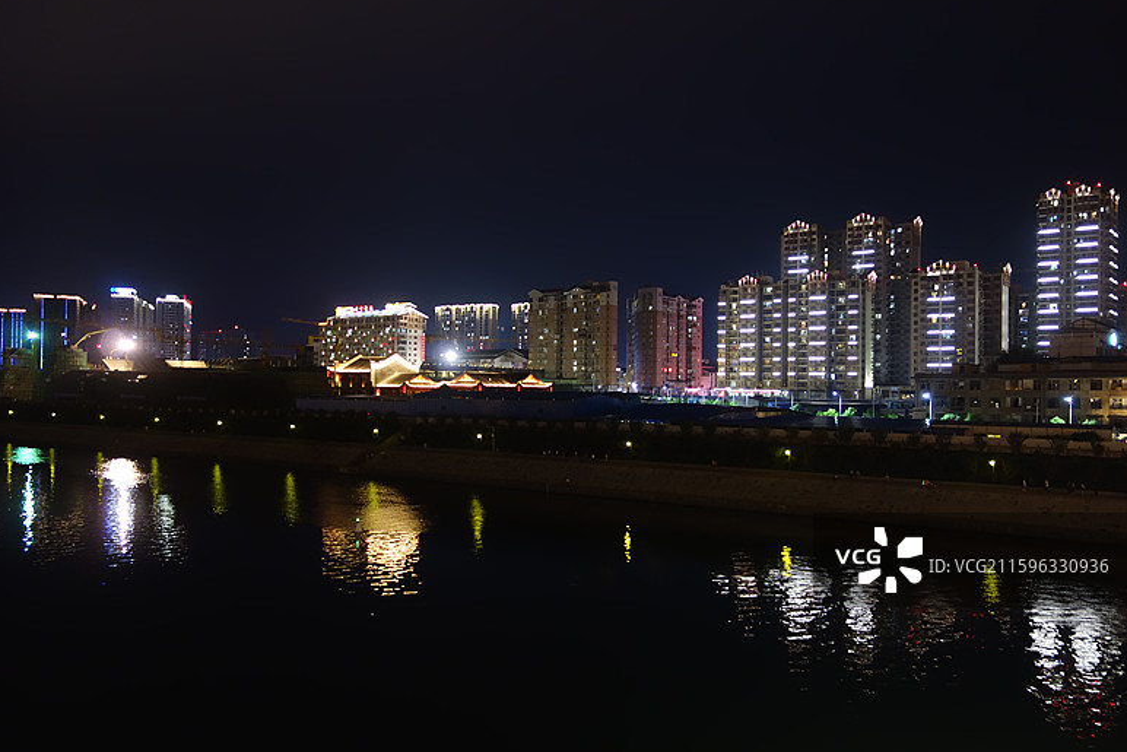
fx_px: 908
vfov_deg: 45.0
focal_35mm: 29
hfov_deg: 63.6
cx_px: 555
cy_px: 379
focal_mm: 10.4
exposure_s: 1/15
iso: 800
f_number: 1.8
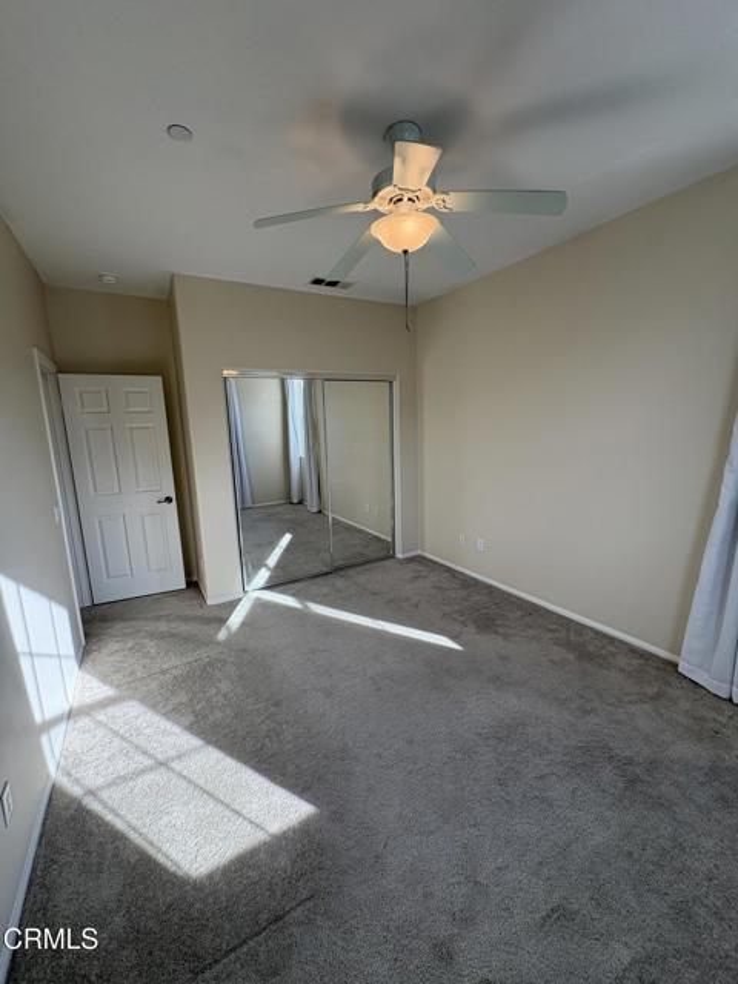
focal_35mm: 14
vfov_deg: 102.1
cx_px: 369
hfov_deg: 85.7
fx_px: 398
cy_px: 492
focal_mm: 2.22
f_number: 2.2
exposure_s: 1/110
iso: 40
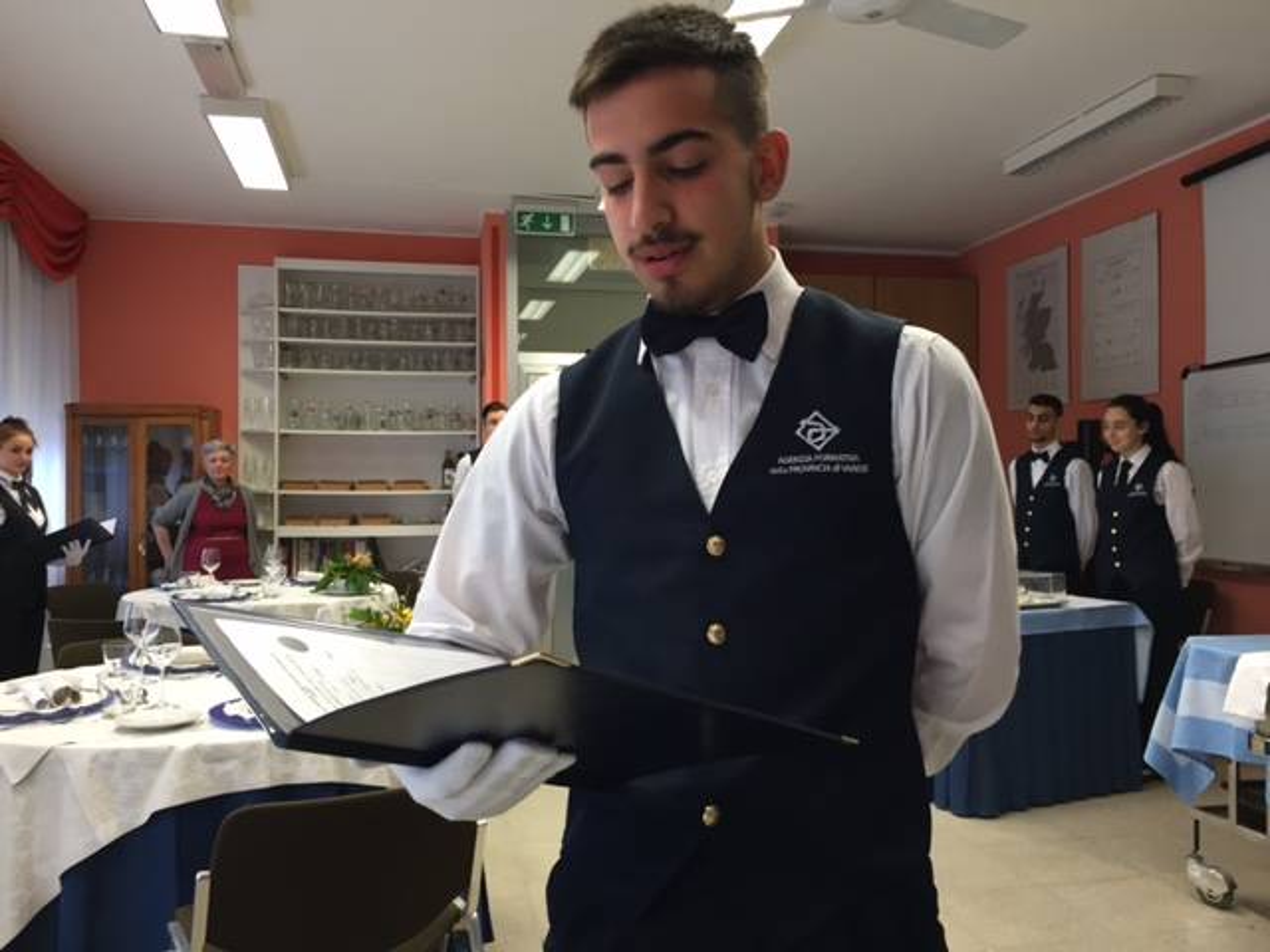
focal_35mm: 29
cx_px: 635
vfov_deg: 48.2
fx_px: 1064
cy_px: 476
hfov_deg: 61.7
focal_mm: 4.15
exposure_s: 1/33
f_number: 2.2
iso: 80
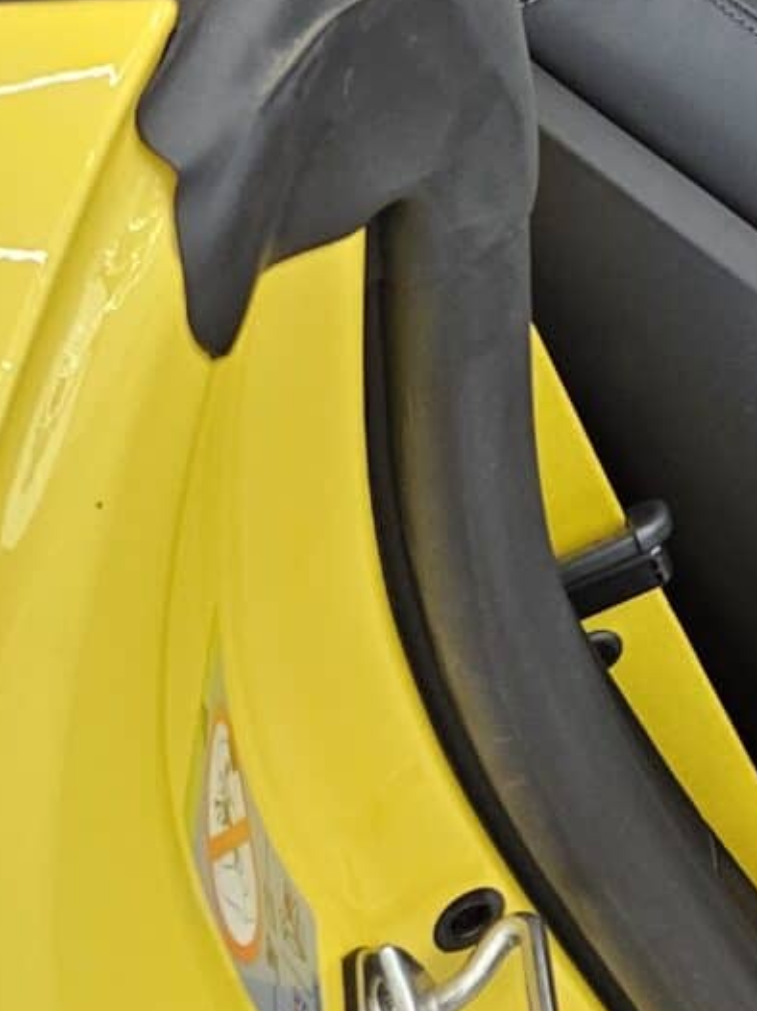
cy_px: -475
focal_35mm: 84
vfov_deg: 20.3
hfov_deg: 15.8
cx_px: 1216
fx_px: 2451
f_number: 1.8
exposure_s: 1/100
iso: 160
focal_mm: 5.4
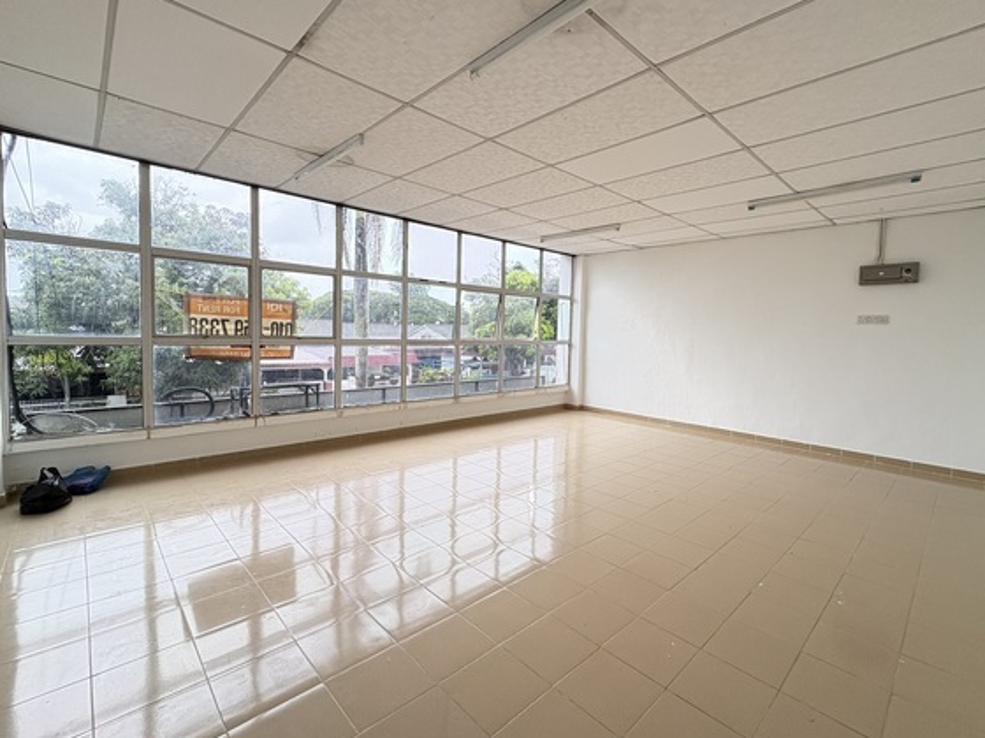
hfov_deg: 94.3
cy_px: 355
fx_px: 455
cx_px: 533
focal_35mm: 16
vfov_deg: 78.1
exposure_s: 1/99
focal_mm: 2.22
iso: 160
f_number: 2.2
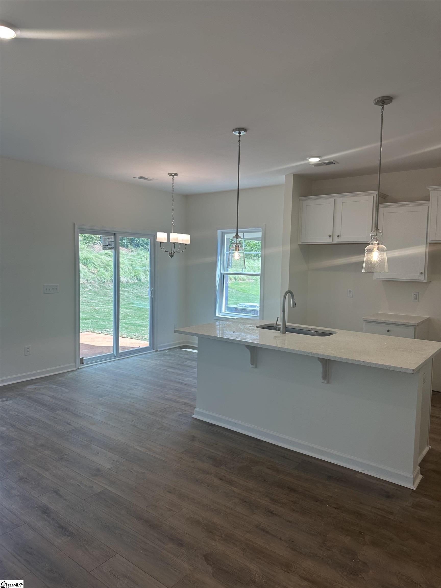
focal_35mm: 24
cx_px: 220
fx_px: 408
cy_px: 294
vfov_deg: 71.6
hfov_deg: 56.8
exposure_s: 1/222
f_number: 1.78
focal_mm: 6.86
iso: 64
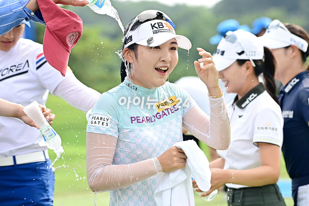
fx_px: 1717
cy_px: 103
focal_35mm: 200
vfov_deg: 6.9
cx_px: 154
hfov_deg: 10.3
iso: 1000
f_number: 5.6
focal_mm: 200
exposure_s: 1/2000
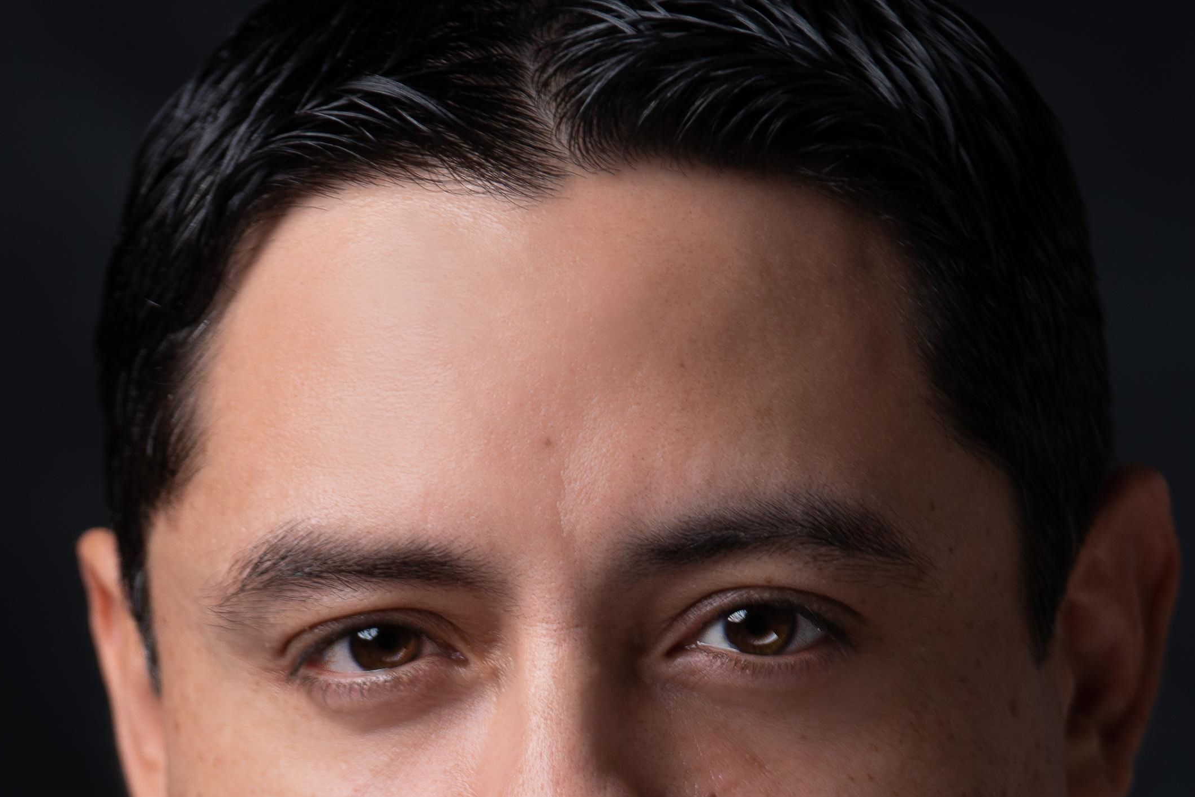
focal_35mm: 493
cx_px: -127
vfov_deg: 2.8
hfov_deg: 4.2
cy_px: 1491
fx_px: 16365
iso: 64
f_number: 3.5
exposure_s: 1/250
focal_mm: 131
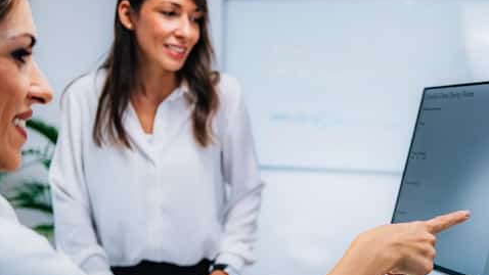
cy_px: 151
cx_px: 306
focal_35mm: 50
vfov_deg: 24.0
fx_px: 648
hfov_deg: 41.0
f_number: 2.8
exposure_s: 1/125
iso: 100
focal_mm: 38
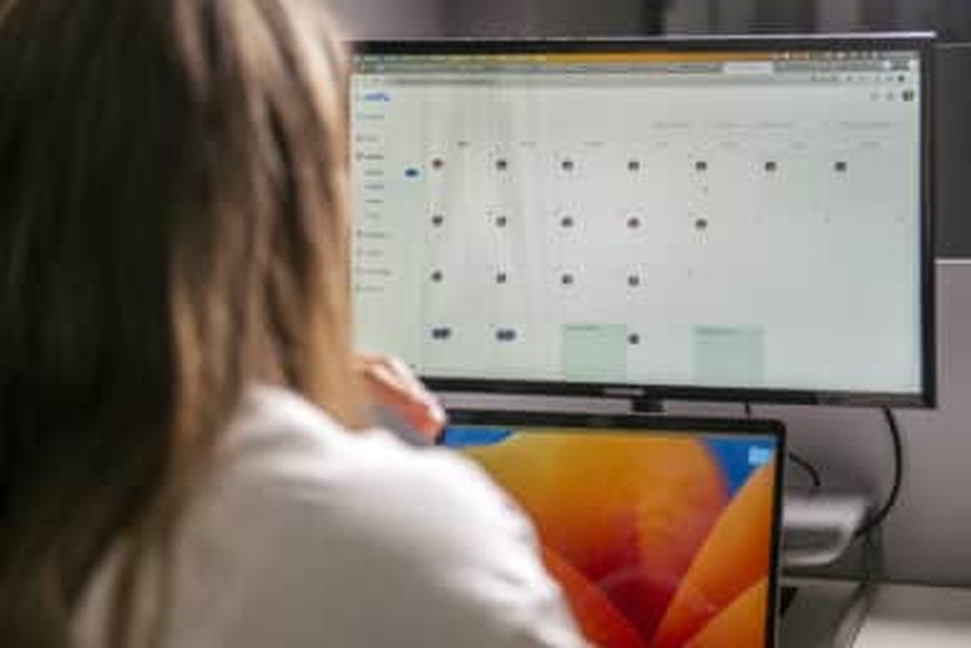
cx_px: 486
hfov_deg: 35.6
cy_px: 324
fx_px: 1510
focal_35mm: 56
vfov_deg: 24.2
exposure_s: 1/125
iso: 200
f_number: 2.8
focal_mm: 56
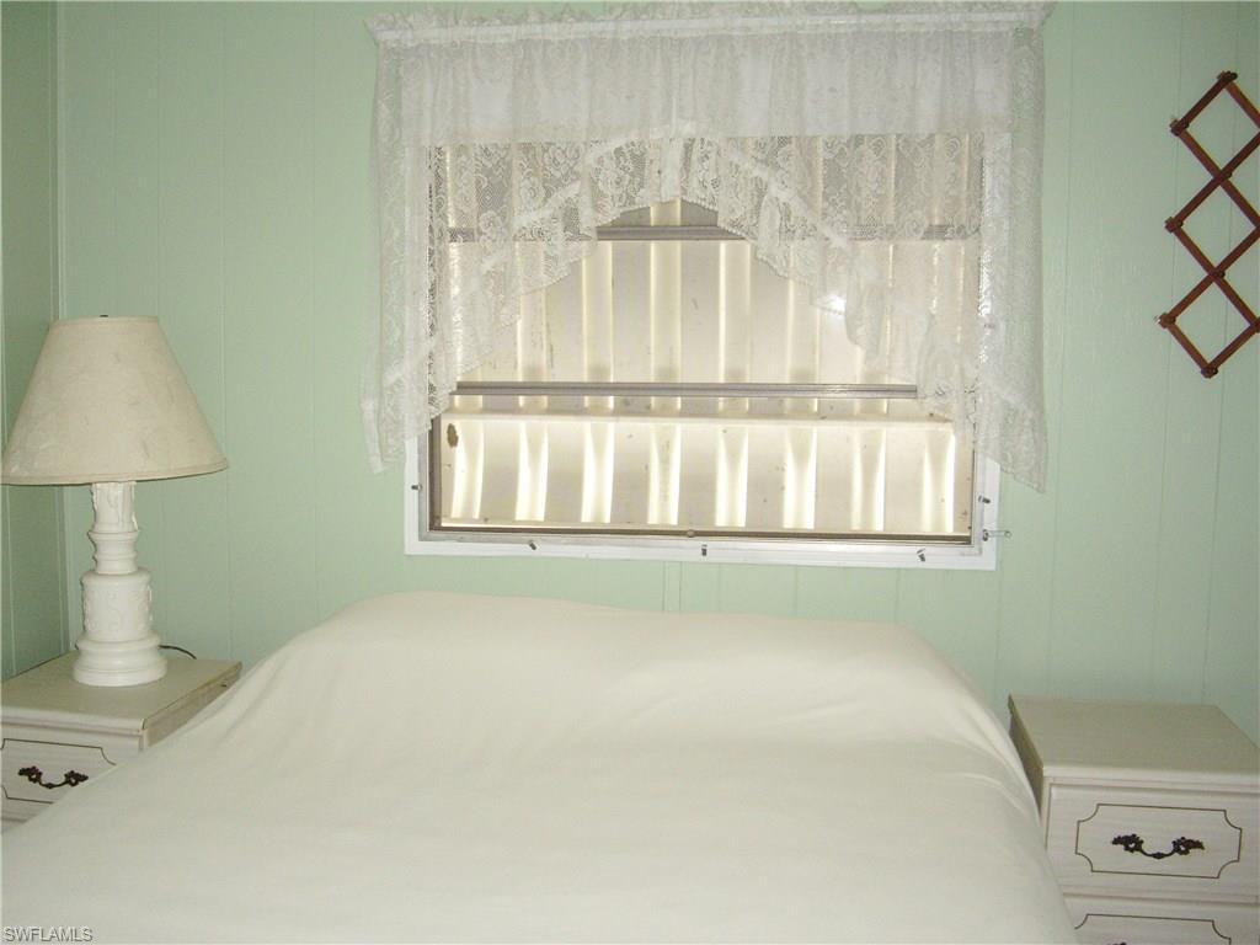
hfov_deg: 49.0
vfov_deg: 37.7
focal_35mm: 38
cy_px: 472
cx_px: 630
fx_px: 1383
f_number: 2.8
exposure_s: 1/40
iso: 200
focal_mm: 7.9
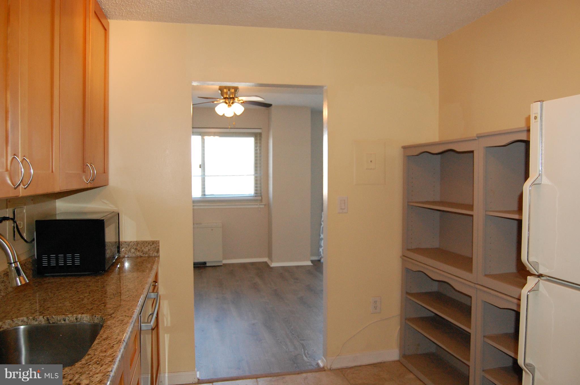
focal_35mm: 27
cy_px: 192
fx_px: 435
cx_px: 290
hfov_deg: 67.4
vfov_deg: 47.8
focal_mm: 18
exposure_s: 1/200
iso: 1600
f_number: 5
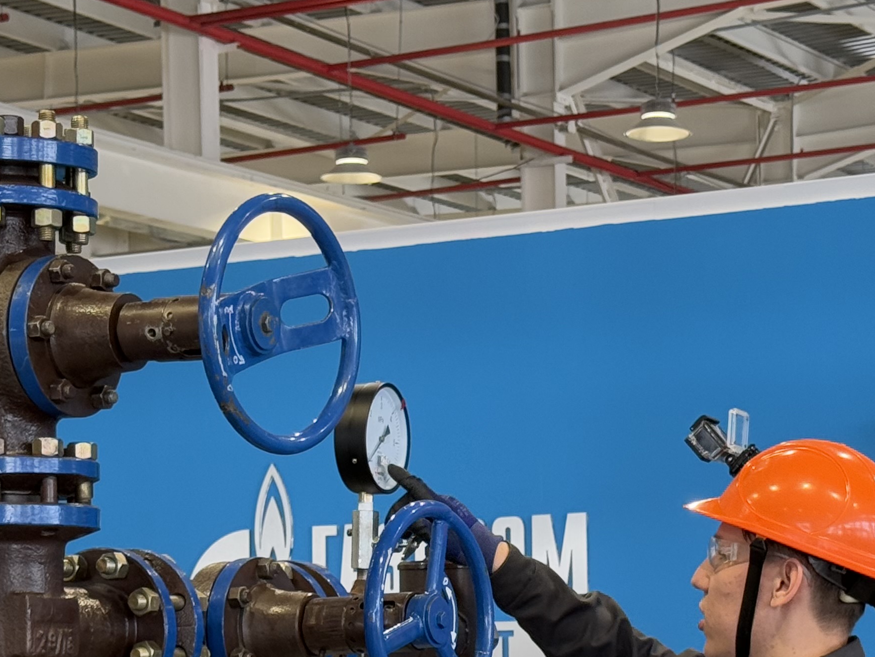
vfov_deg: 13.3
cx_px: 440
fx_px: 2781
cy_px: 627
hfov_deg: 17.9
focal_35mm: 110
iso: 100
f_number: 1.78
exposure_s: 1/100
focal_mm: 6.76
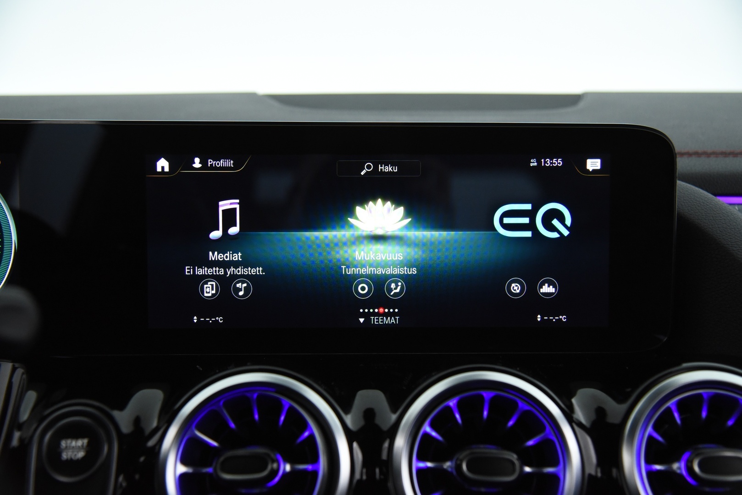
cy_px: 248
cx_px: 371
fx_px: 907
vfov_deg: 30.5
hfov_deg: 44.5
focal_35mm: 44
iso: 4000
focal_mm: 44
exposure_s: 1/60
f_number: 4
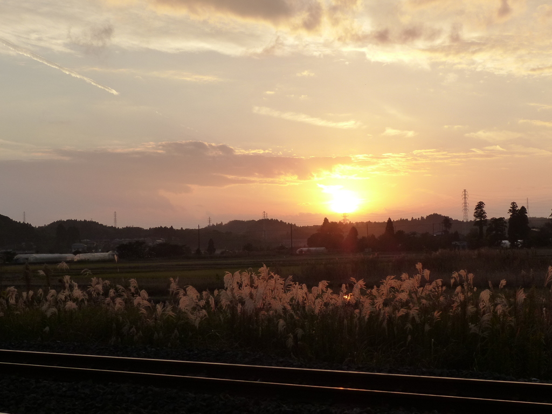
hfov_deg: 28.2
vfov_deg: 21.3
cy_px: 207
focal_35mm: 69
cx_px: 276
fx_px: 1100
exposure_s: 1/200
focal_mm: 12.5
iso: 160
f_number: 6.3
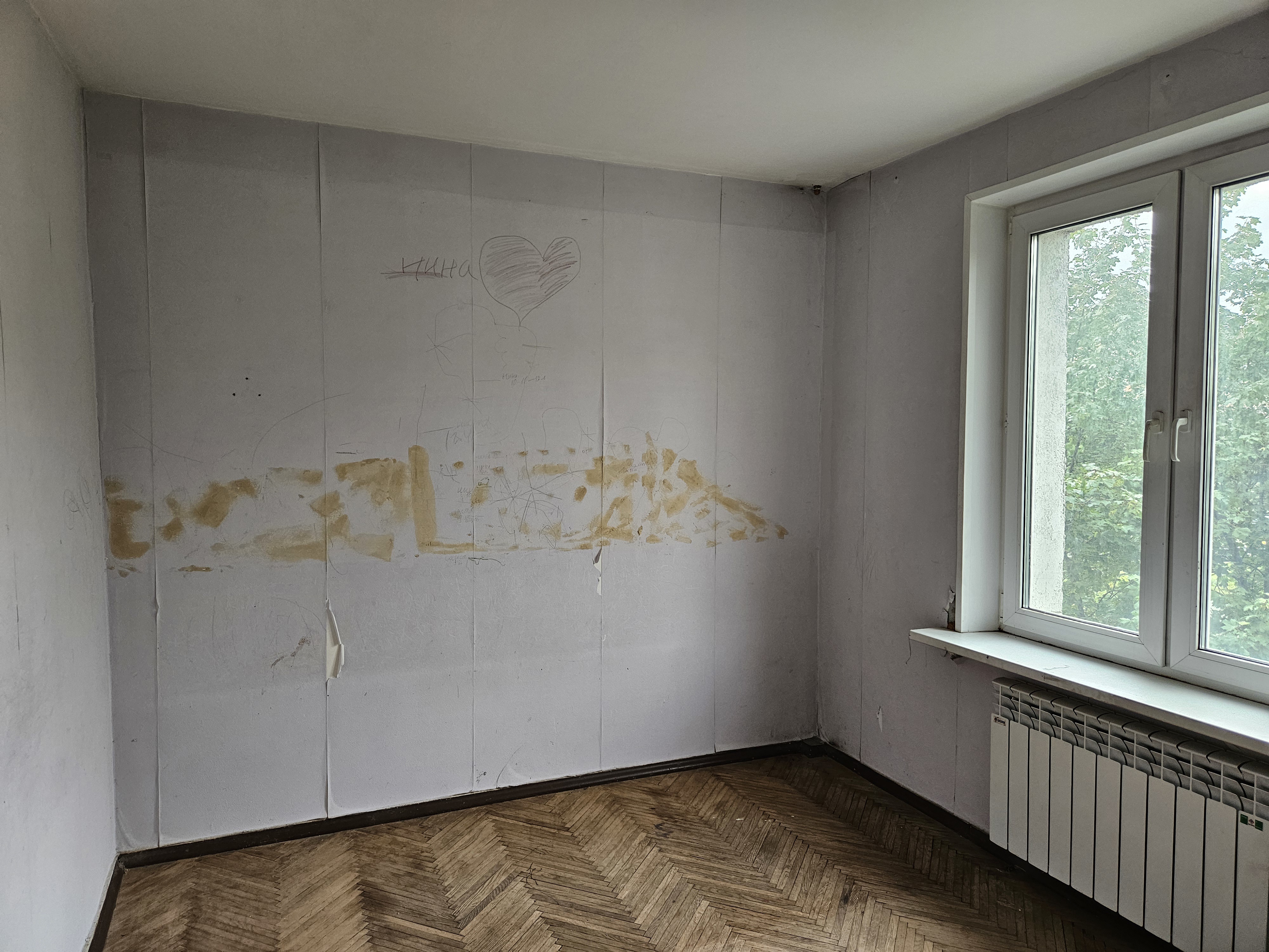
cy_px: 476
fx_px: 843
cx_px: 634
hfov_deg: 73.9
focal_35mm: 23
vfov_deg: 58.9
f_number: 1.8
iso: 160
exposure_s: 1/100
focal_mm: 5.4
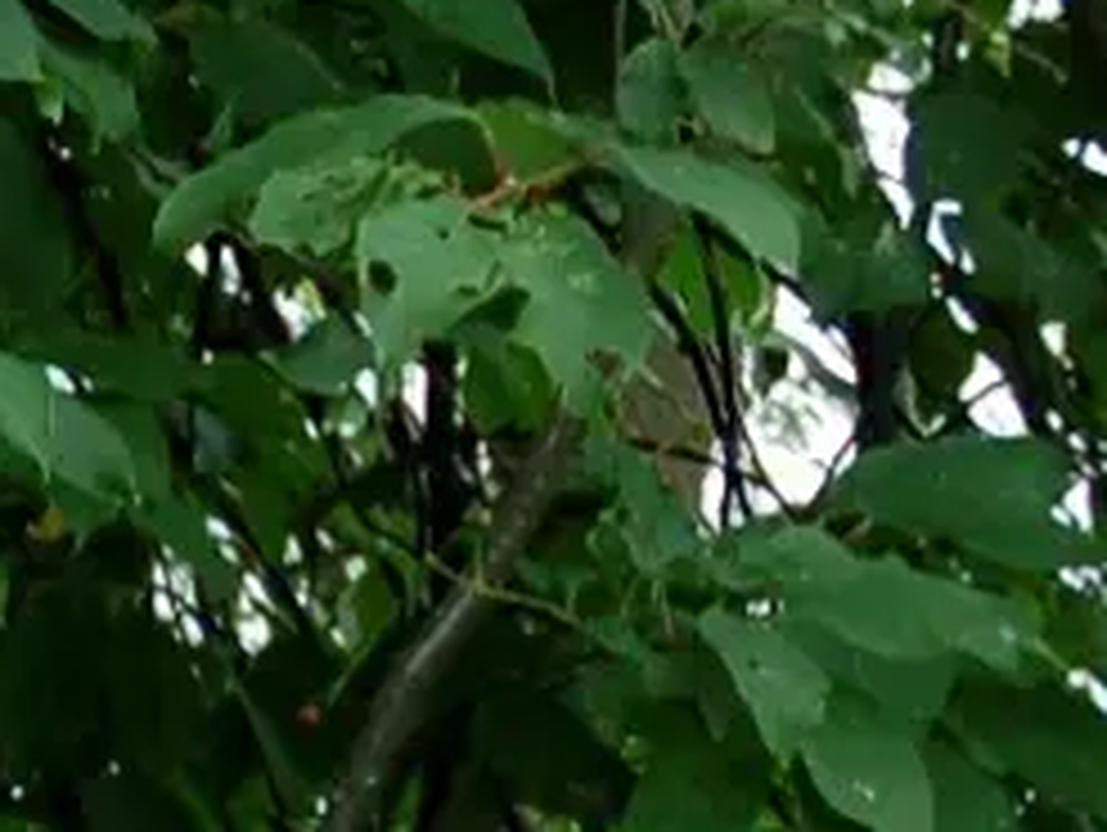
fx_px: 5570
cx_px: -945
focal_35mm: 174
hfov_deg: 10.6
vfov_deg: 8.5
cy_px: 962
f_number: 5
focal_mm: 29
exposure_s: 1/100
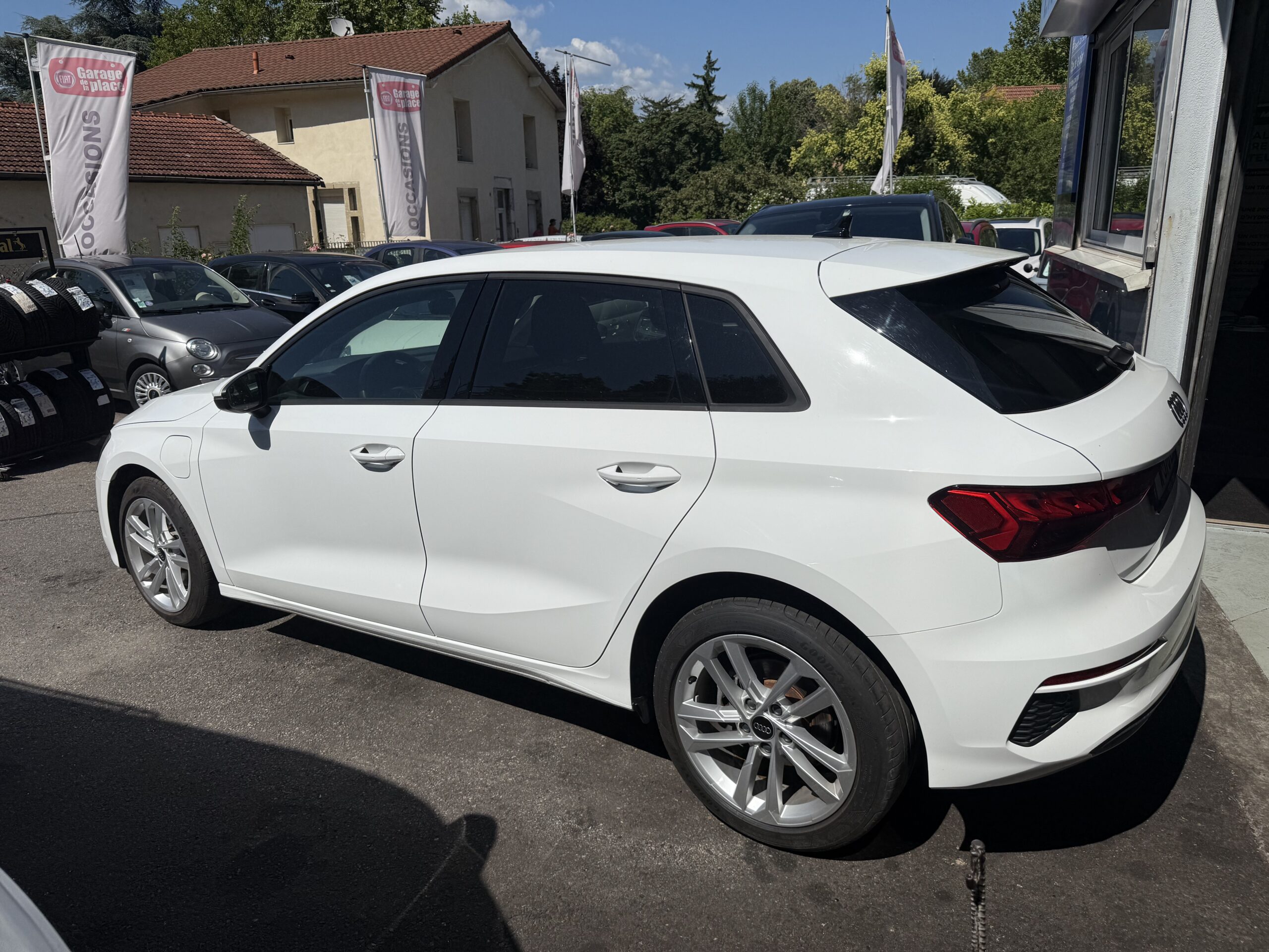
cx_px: 634
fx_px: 880
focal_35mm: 24
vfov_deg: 56.8
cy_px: 476
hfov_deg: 71.6
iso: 80
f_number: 1.78
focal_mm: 6.76
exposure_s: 1/14286
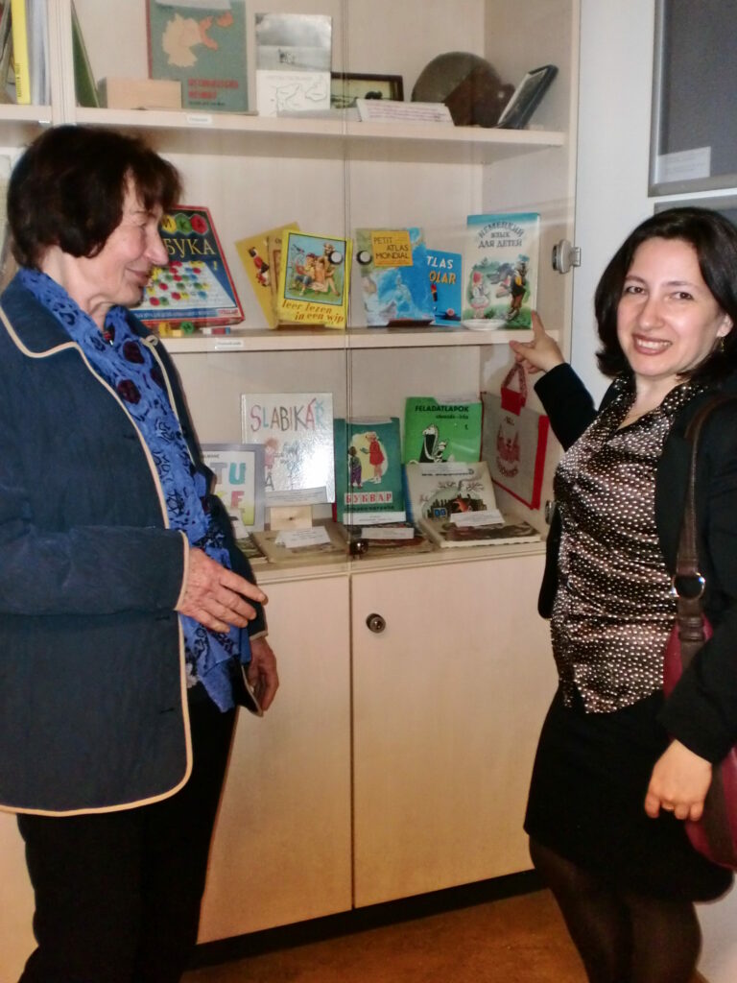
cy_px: 492
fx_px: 994
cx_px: 368
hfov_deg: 40.7
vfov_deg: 52.6
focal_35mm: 35
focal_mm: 6.3
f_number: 3.1
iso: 400
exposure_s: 1/60
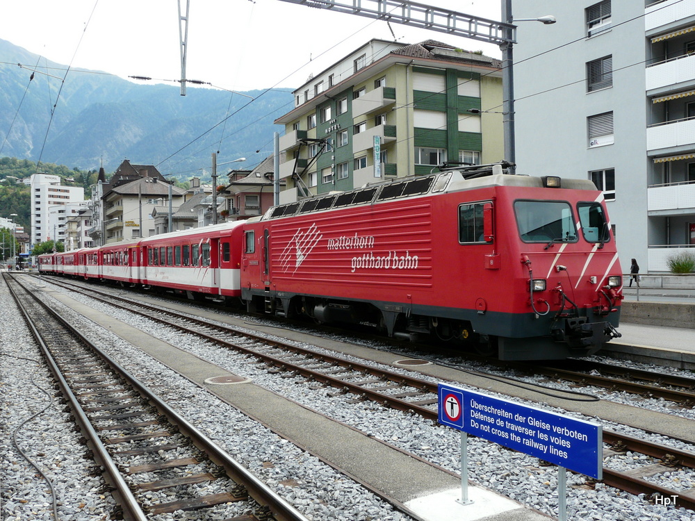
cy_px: 260
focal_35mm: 32
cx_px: 348
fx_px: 642
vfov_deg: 44.2
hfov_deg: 56.8
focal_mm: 5.3
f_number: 4.5
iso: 100
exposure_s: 1/200
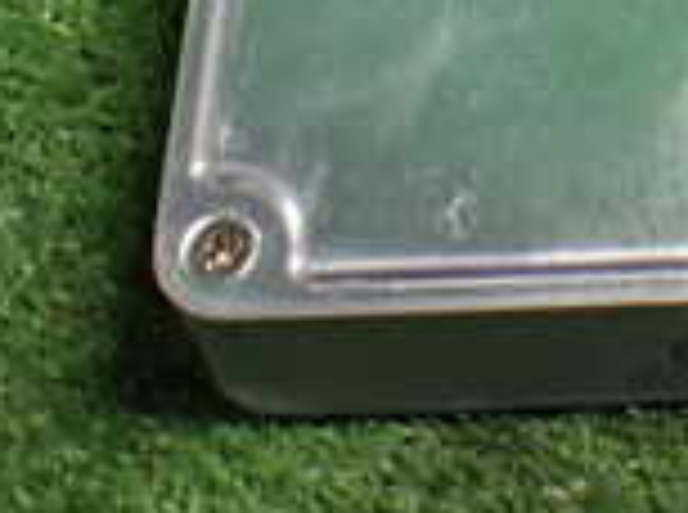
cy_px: -302
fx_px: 2340
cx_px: 818
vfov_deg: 11.8
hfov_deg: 16.1
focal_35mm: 118
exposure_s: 1/50
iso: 800
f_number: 2.3
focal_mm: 5.4
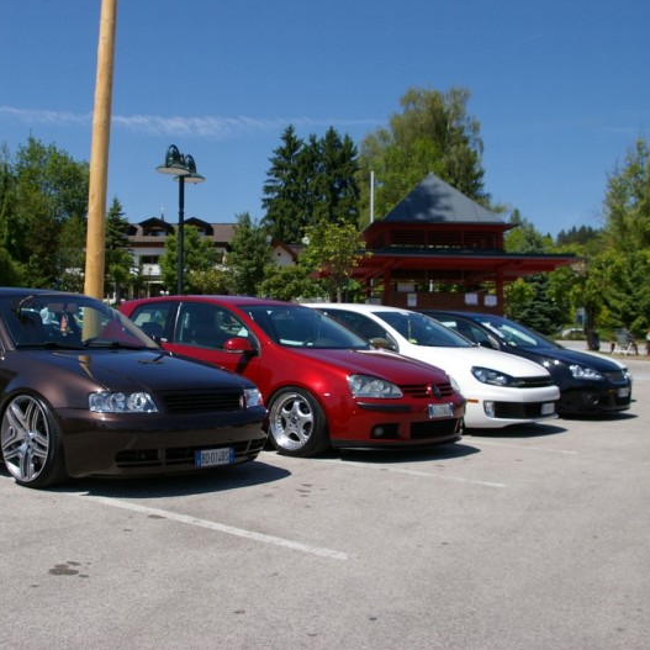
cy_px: 324
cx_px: 227
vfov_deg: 41.3
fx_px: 863
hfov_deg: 40.8
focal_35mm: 41
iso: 200
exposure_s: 1/350
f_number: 8
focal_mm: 21
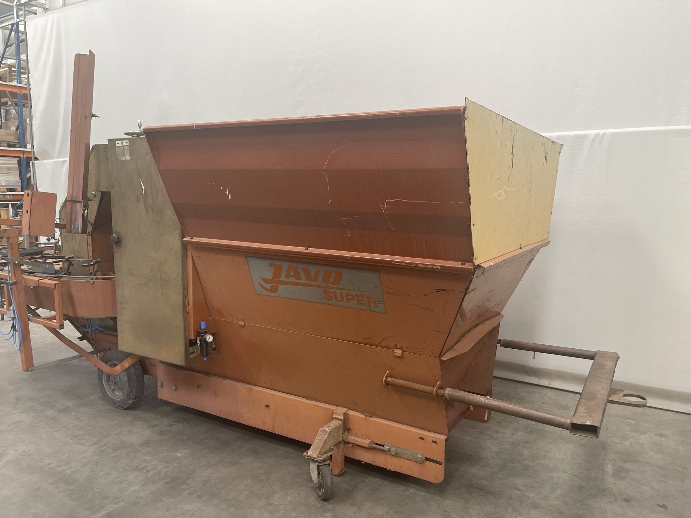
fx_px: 499
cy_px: 259
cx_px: 346
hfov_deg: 69.4
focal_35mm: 25
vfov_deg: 54.9
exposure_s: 1/107
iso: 125
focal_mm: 5.1
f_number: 1.6
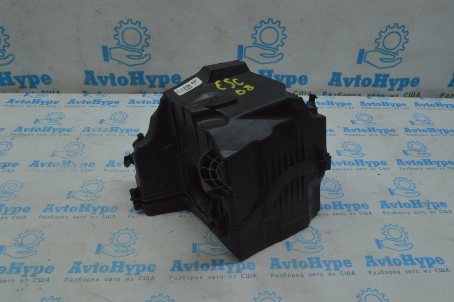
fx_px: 378
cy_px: 151
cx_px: 227
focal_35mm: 30
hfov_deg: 62.0
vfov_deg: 43.5
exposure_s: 1/40
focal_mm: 20
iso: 3200
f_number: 25
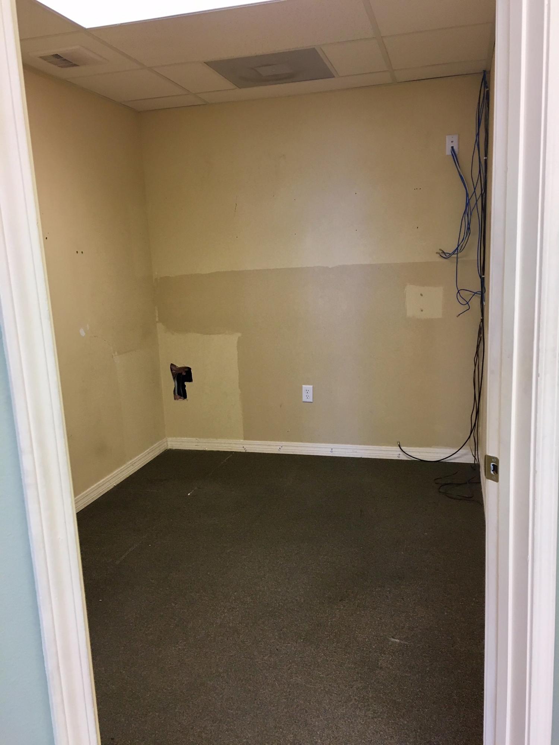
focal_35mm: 29
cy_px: 372
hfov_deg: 48.2
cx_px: 280
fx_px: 624
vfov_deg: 61.7
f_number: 2.2
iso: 40
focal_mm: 4.15
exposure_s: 1/30
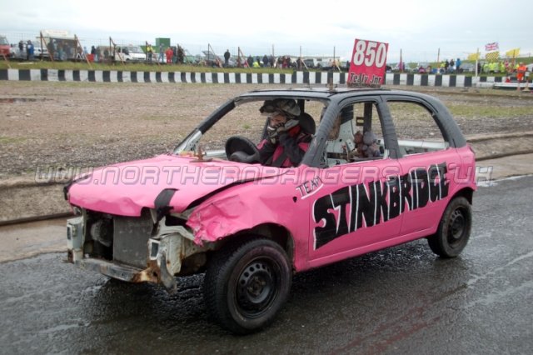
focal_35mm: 46
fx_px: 688
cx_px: 266
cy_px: 178
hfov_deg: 42.3
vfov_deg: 28.9
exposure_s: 1/500
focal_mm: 31
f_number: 4.5
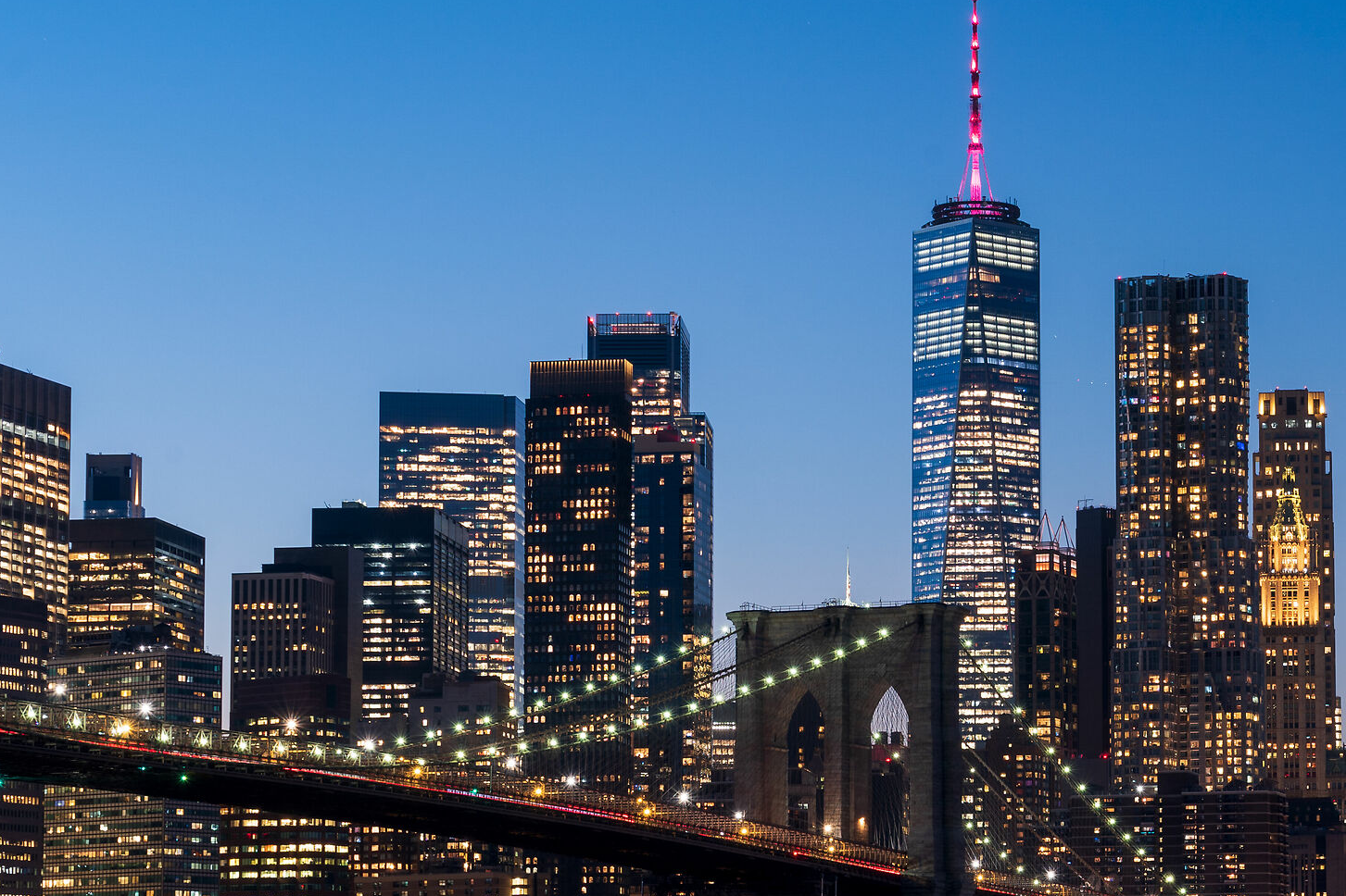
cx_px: 1005
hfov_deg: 17.8
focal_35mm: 114
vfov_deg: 12.0
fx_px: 4261
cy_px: 662
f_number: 10
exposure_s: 8
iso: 100
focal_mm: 69
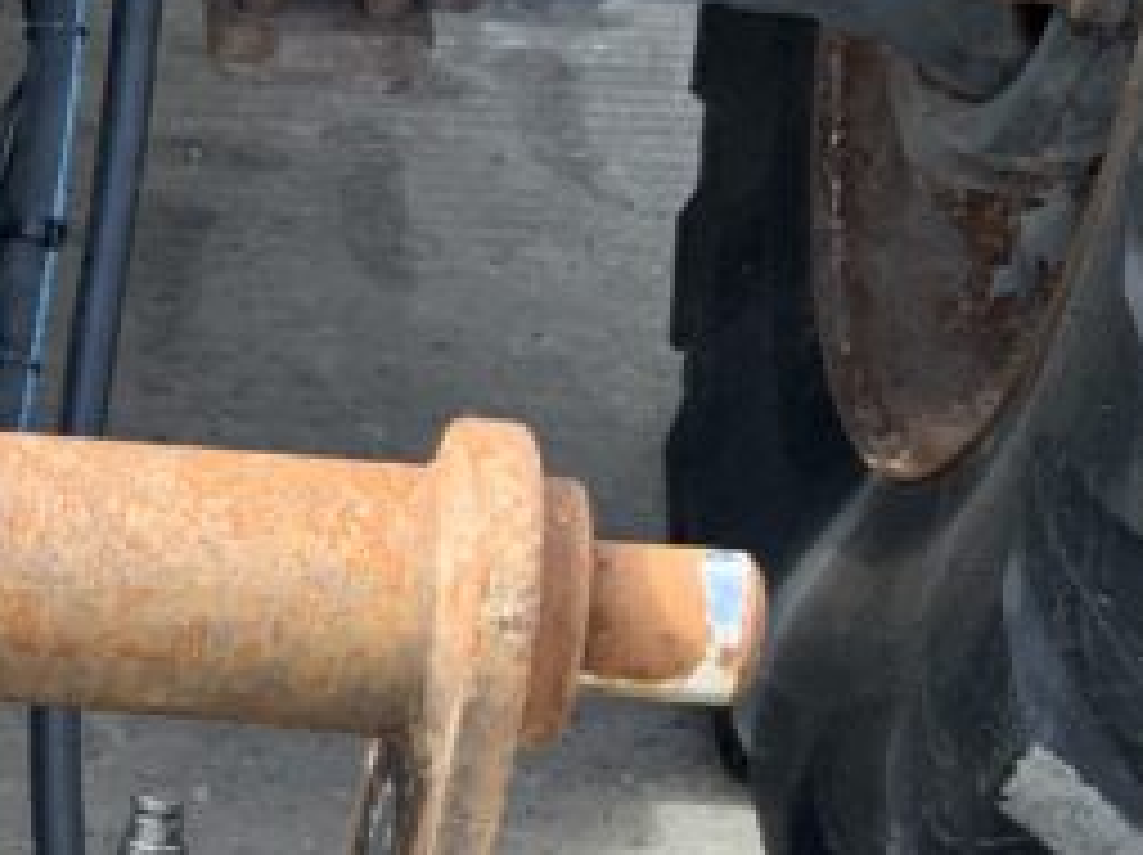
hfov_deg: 15.5
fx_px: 3860
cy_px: 729
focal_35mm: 117
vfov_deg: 12.6
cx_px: -590
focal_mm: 3
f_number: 1.8
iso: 16
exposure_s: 1/320
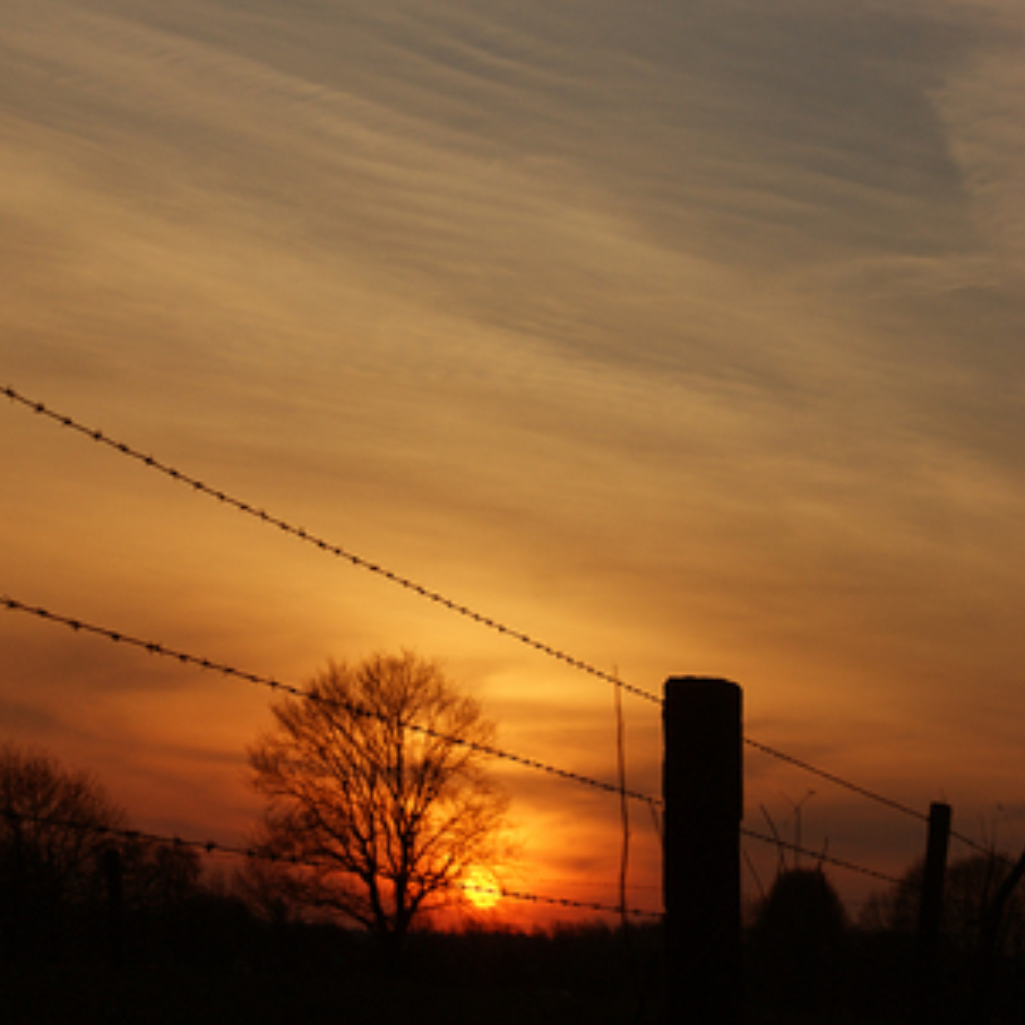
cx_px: 272
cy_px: 509
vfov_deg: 16.3
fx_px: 3573
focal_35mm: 107
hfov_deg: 16.3
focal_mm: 55
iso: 200
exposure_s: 1/640
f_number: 8
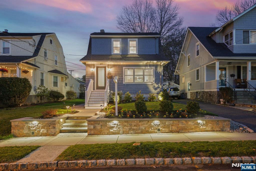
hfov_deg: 78.6
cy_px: 86
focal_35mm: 22
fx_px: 156
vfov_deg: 57.2
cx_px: 128
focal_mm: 22
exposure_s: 8
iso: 320
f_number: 8
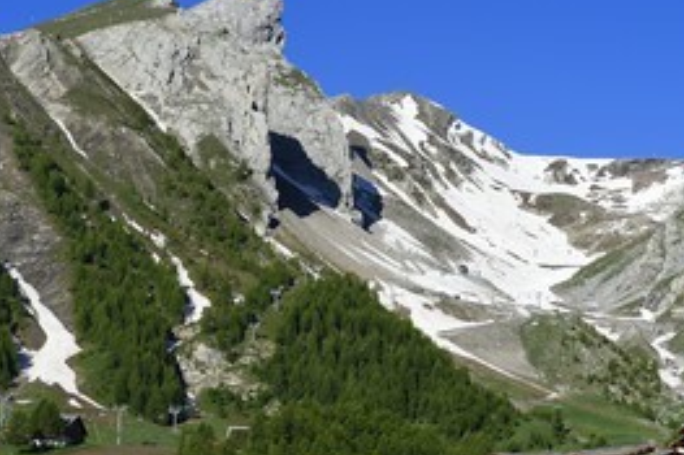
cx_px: 476
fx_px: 1880
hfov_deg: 20.5
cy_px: 247
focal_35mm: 99
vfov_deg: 13.8
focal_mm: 62
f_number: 9
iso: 200
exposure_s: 1/640
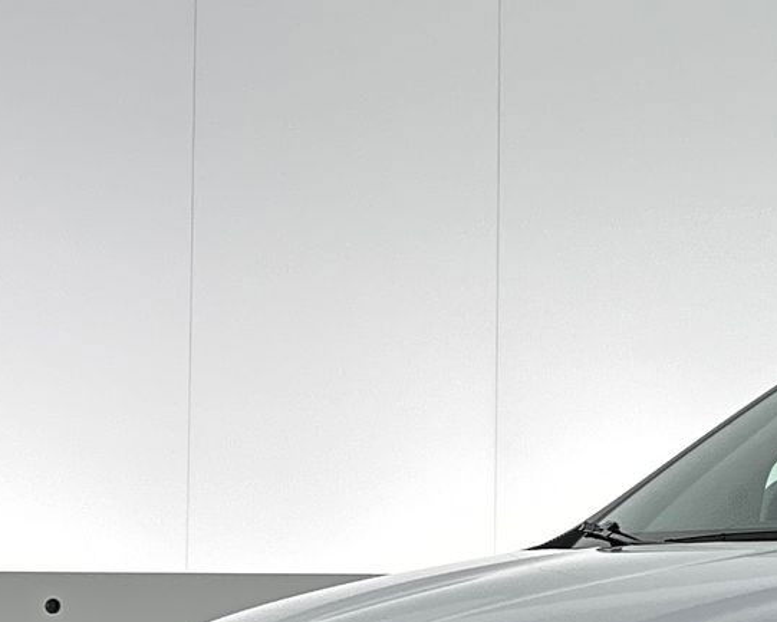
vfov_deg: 16.3
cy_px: 758
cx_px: 1162
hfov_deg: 18.8
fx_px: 2070
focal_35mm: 90
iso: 125
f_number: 1.5
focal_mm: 5.7
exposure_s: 1/120
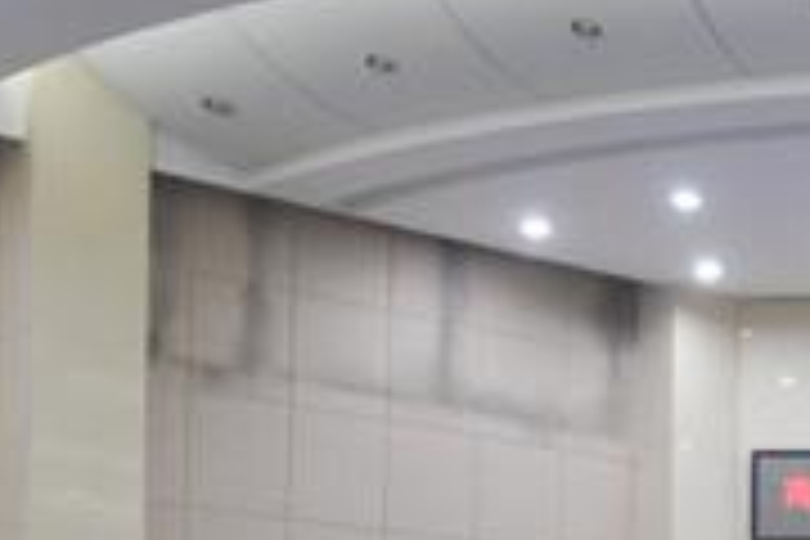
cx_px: 1166
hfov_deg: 20.0
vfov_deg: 14.5
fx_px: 2025
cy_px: 702
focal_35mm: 90
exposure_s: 1/40
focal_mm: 18
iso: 400
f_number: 3.5
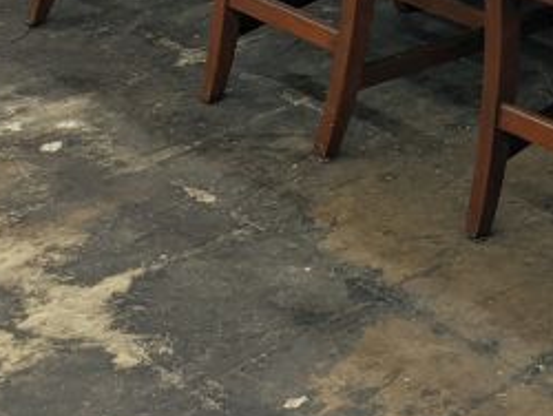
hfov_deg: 16.7
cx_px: 799
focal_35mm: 108
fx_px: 1727
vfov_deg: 12.6
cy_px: -319
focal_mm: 4.38
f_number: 1.73
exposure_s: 1/60
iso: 44
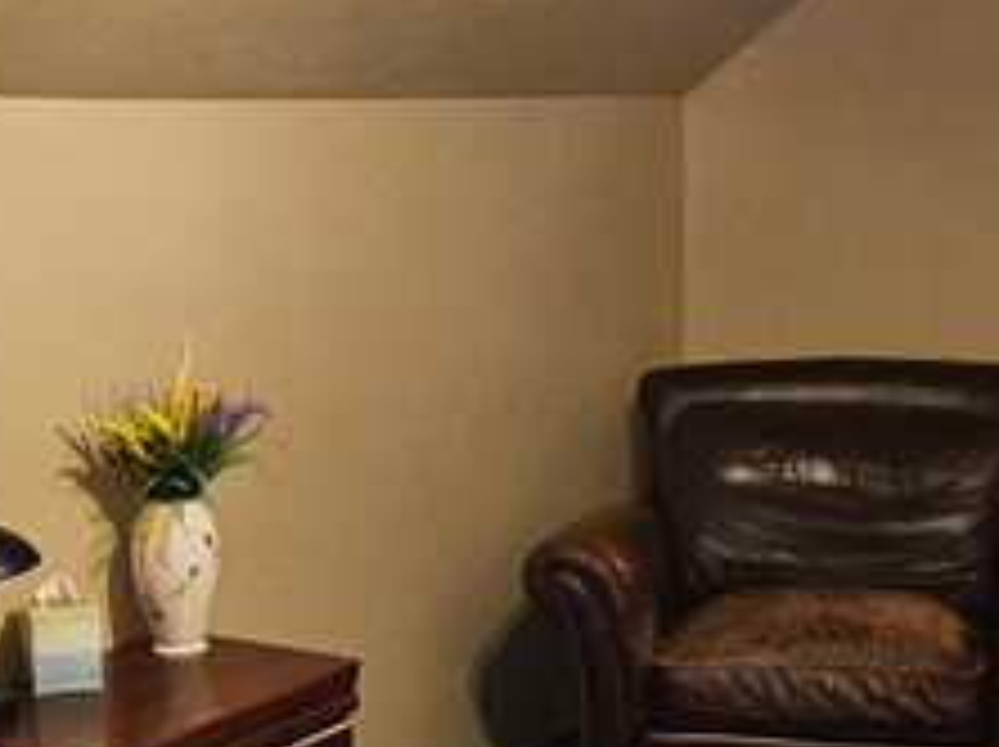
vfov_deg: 24.3
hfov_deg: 31.5
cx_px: 220
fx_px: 1730
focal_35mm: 60
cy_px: 450
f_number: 2.2
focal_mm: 2.2
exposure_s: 1/30
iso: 500
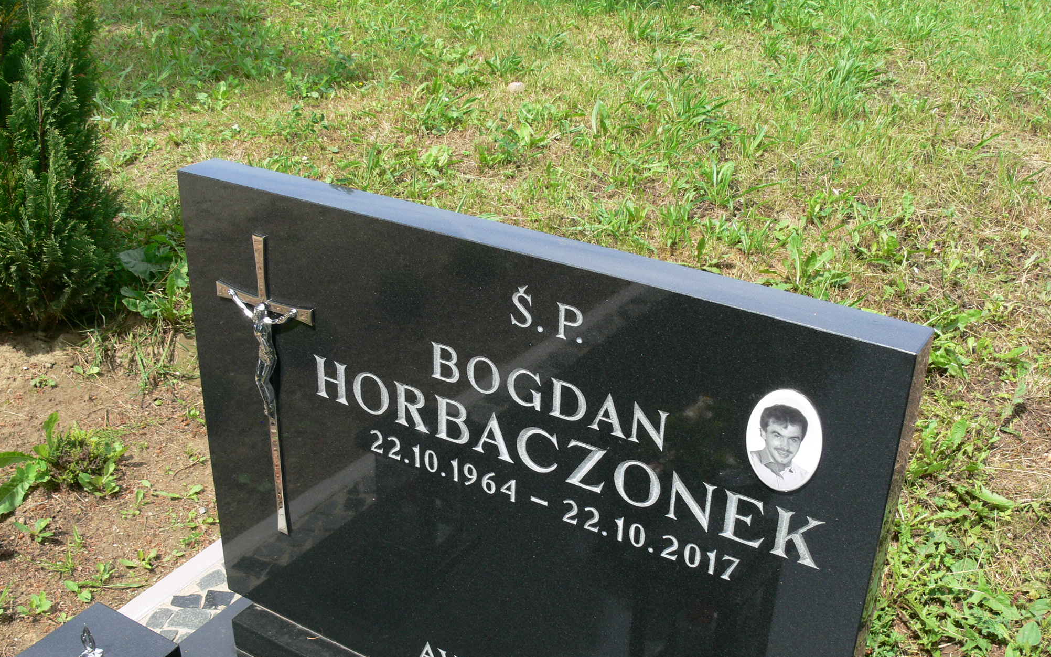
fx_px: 1117
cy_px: 396
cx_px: 533
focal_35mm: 39
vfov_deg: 32.7
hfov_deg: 50.4
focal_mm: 7.6
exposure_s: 1/160
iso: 80
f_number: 5.6
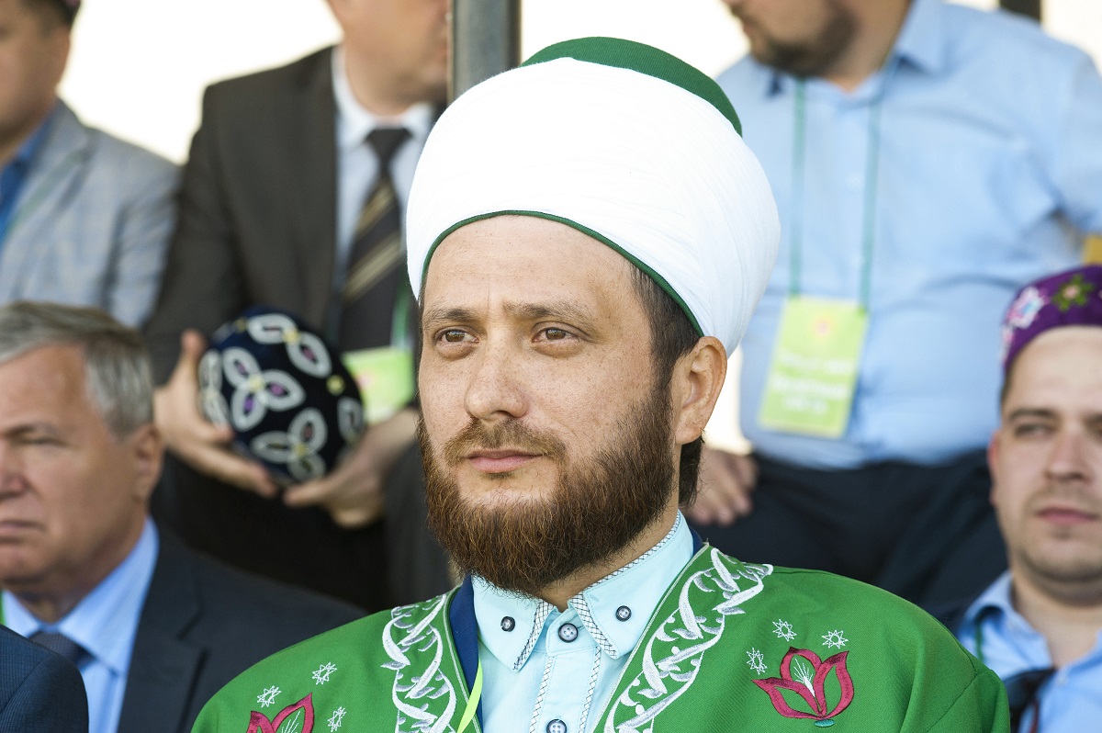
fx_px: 3426
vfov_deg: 12.2
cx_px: 551
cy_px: 366
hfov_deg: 18.3
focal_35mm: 112
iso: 1000
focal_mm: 112
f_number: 8
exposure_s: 1/320
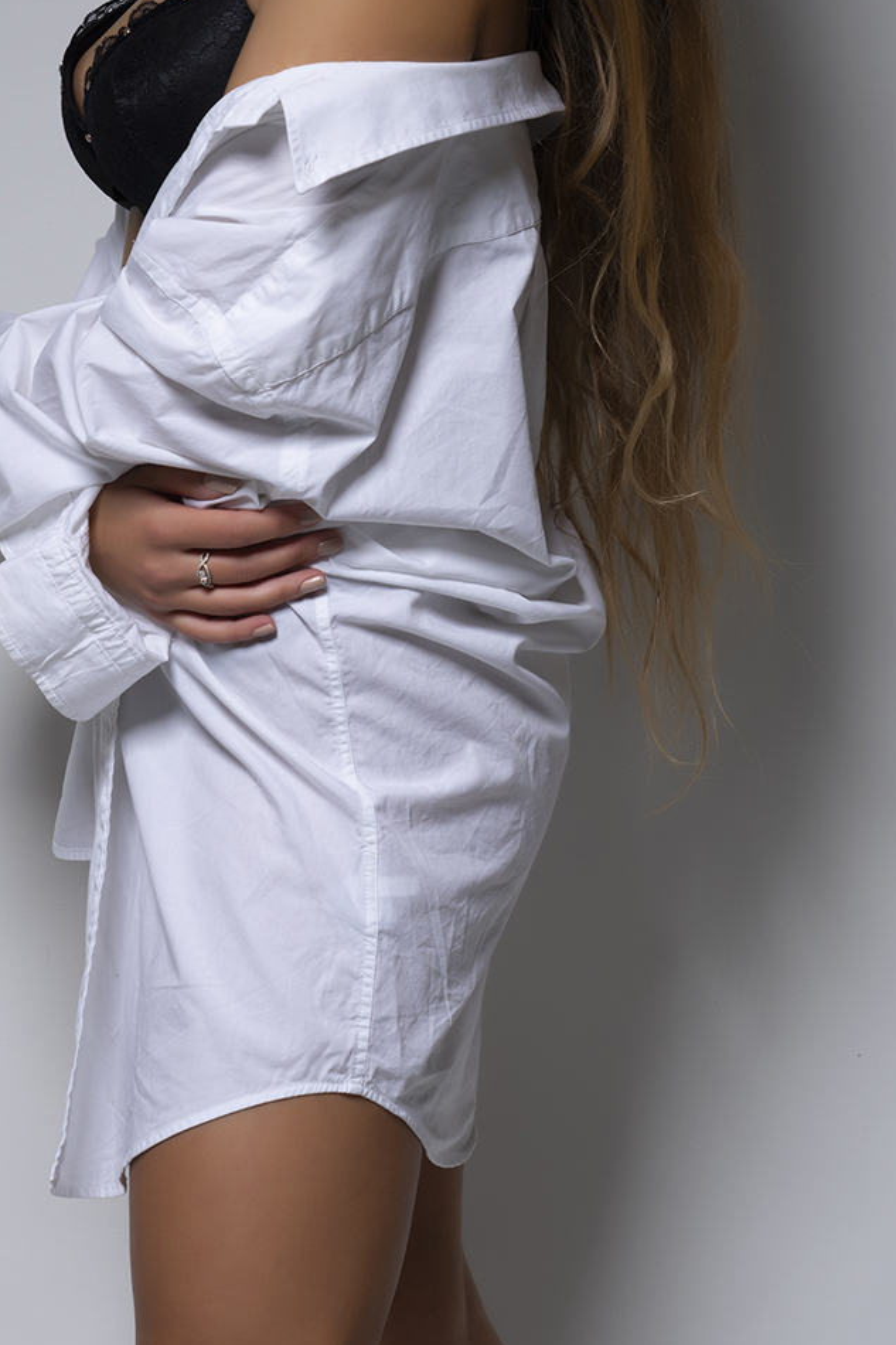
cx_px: 459
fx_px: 4593
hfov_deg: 11.1
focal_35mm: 123
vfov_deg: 16.6
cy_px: 389
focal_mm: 73
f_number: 7.1
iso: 100
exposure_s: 1/200
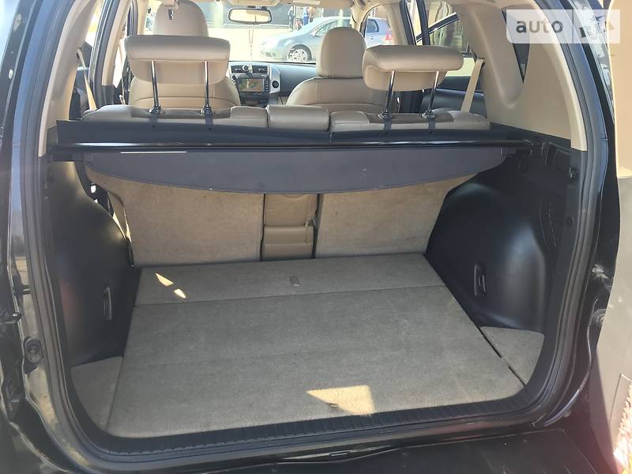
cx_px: 316
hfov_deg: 63.4
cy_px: 237
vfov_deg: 49.7
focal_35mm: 28
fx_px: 511
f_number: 1.8
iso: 20
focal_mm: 4
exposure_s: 1/96
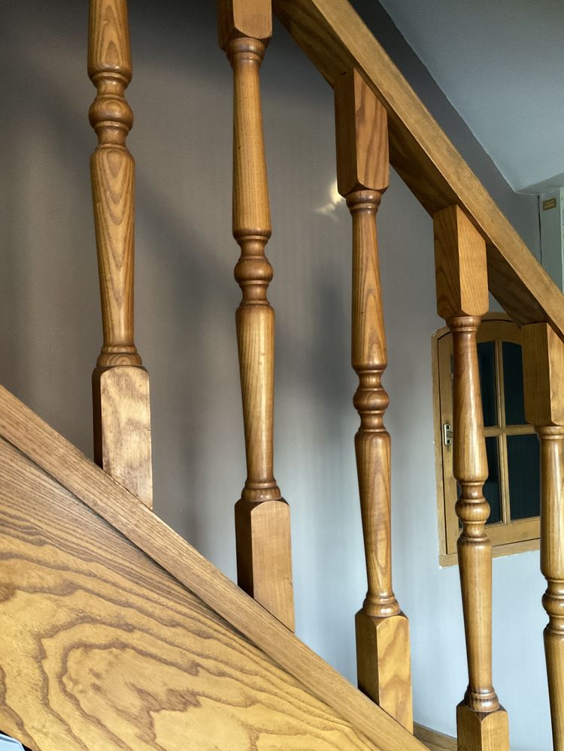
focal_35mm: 29
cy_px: 376
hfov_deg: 48.2
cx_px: 282
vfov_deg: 61.7
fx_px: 630
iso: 250
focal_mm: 3
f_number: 1.8
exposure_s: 1/30
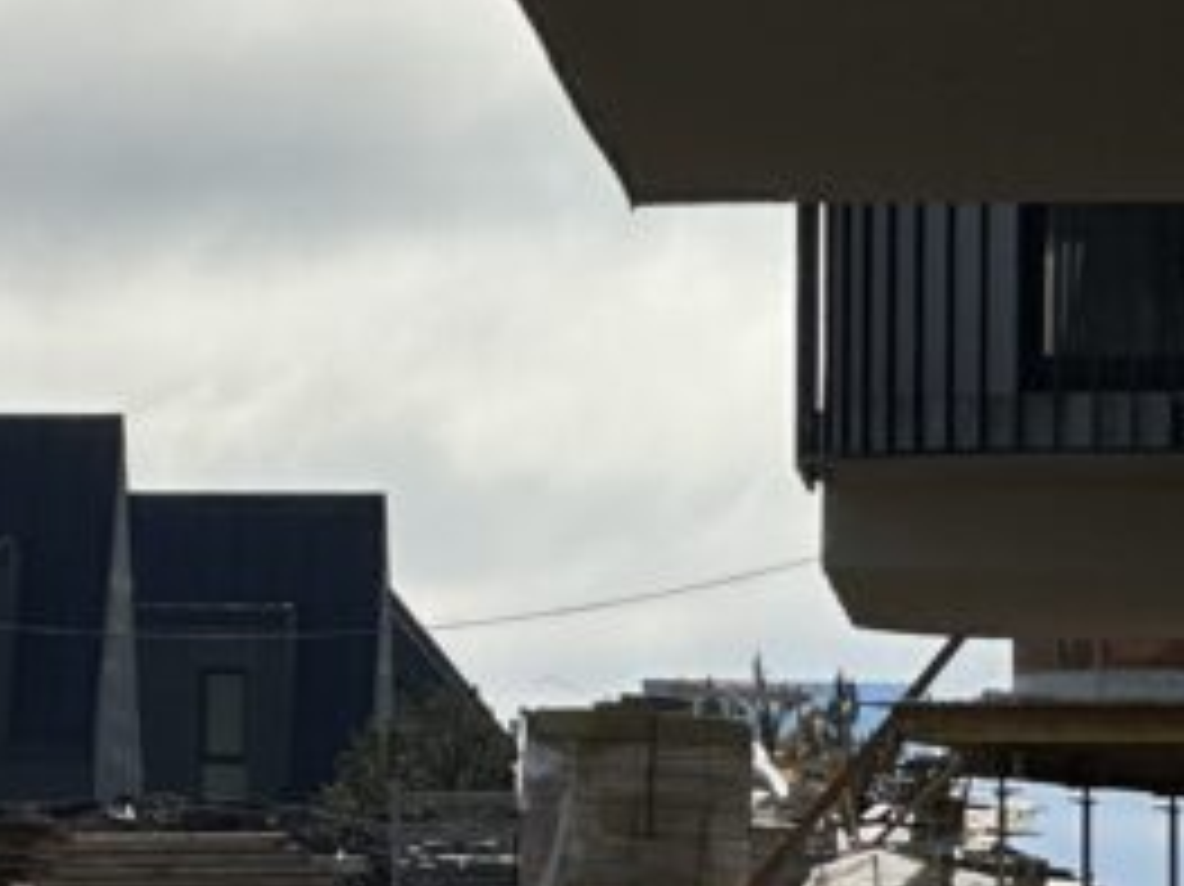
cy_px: 423
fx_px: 10256
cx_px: -1035
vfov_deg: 5.0
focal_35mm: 300
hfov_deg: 6.4
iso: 32
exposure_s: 1/2732
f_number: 2.8
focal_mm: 9
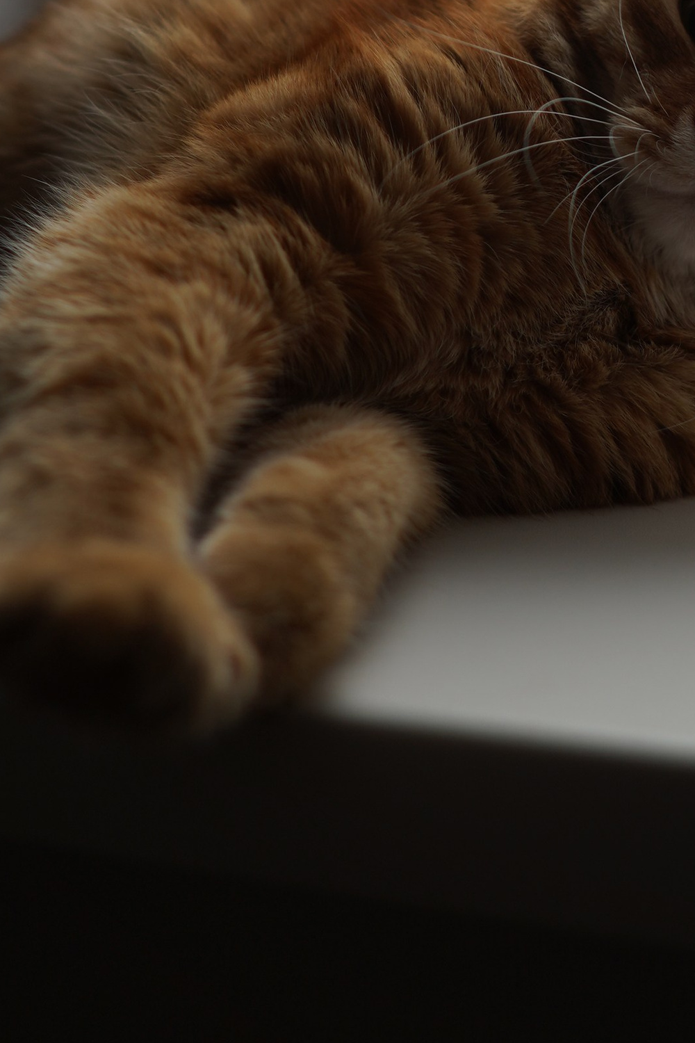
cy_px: 182
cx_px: 760
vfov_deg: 30.5
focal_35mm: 64
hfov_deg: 20.3
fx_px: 1853
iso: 100
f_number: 2
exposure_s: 1/250
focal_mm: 25
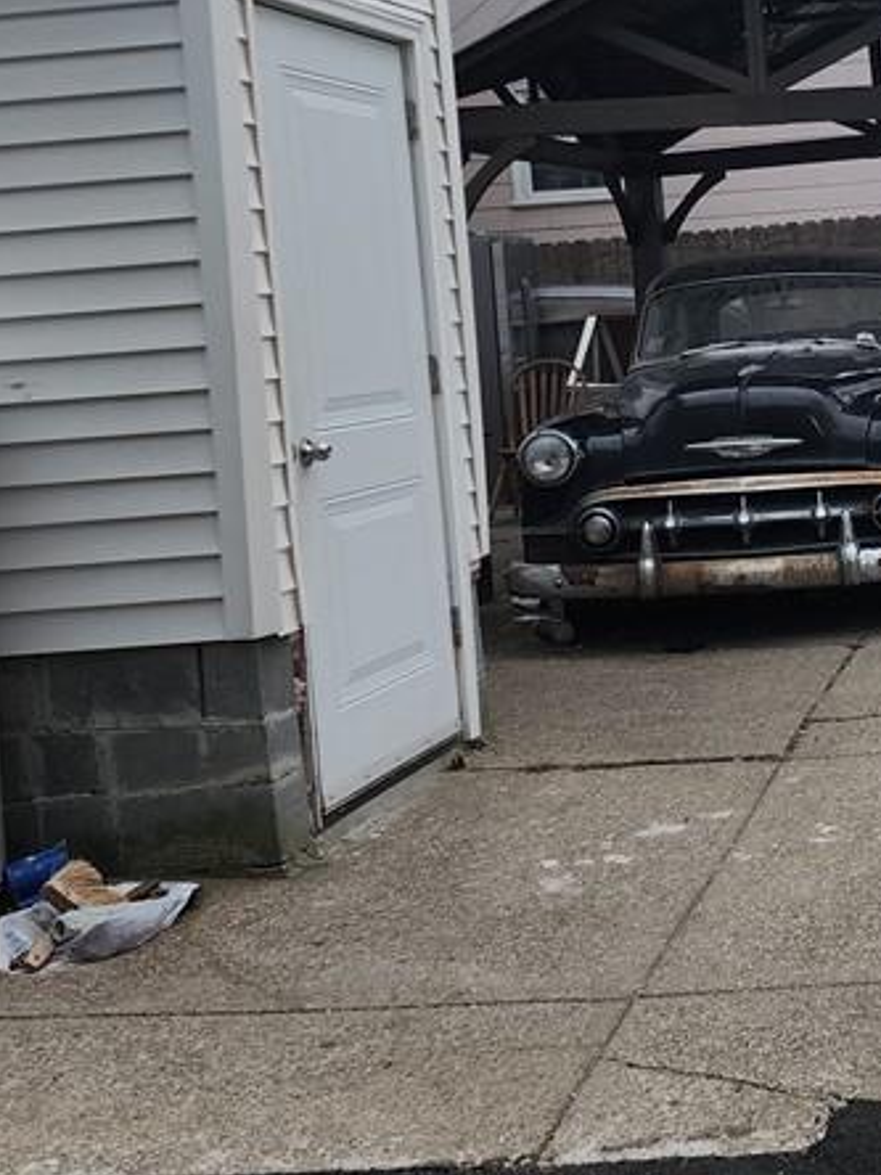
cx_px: 1090
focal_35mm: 53
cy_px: 331
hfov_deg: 24.6
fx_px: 1799
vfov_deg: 35.6
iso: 100
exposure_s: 1/180
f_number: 1.8
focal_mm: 6.4
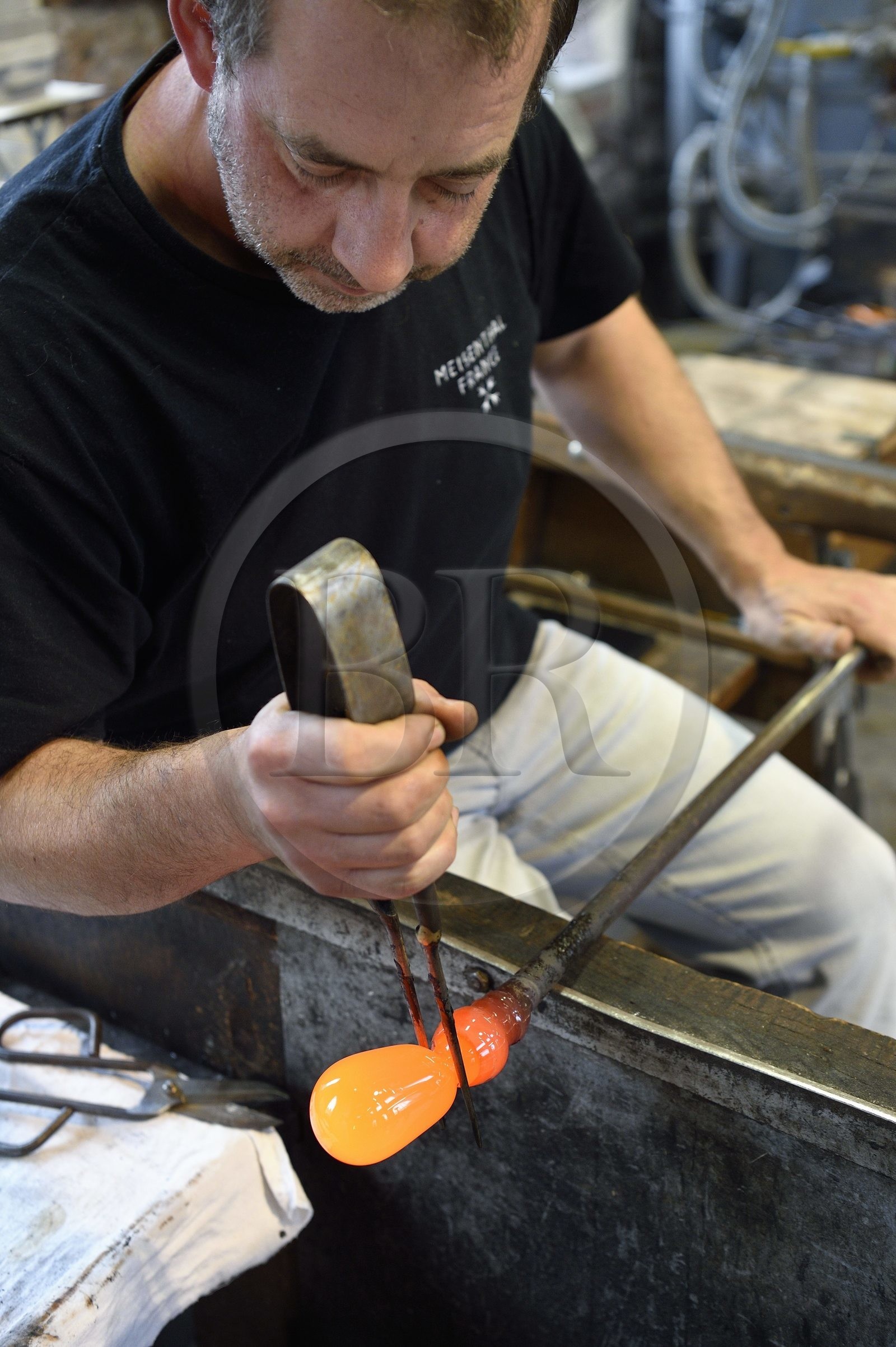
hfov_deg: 29.8
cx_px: 448
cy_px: 674
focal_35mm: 45
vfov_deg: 43.6
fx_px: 1682
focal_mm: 45
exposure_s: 1/200
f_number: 4
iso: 1600
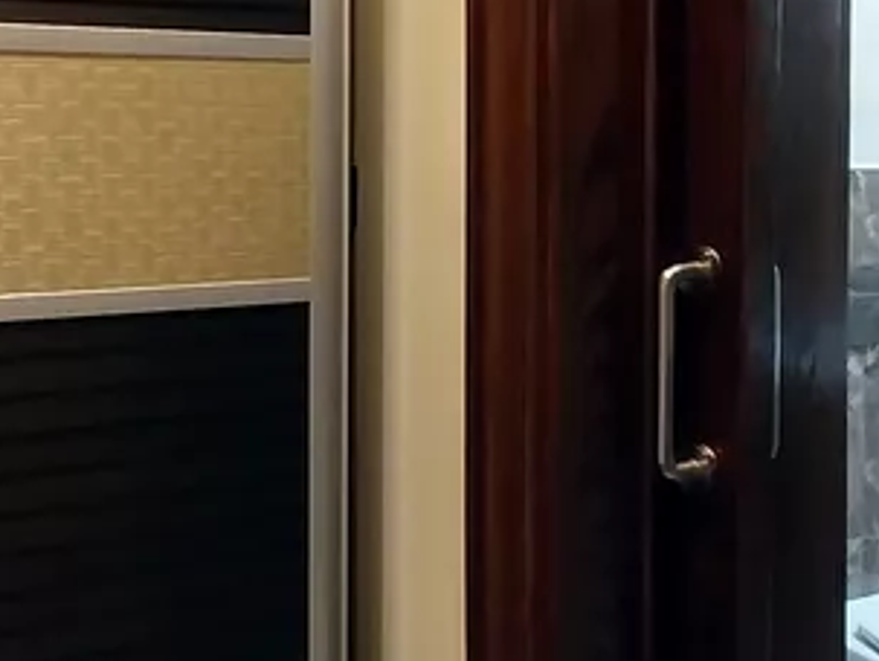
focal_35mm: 40
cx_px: 318
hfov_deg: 46.2
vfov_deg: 35.5
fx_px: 1017
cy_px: 197
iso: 252
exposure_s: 1/20
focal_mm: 1.3
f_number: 2.2
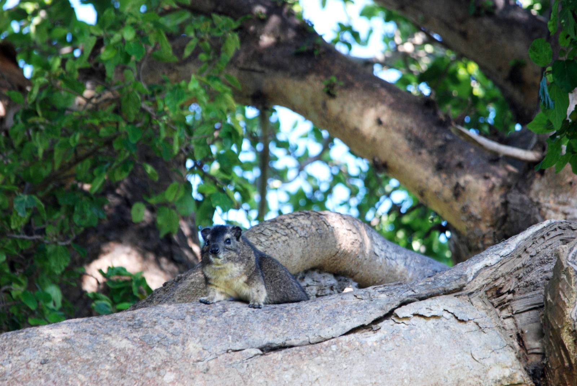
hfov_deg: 2.7
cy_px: 193
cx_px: 288
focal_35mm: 750
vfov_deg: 1.8
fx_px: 12035
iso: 400
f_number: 6.3
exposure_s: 1/125
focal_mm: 500
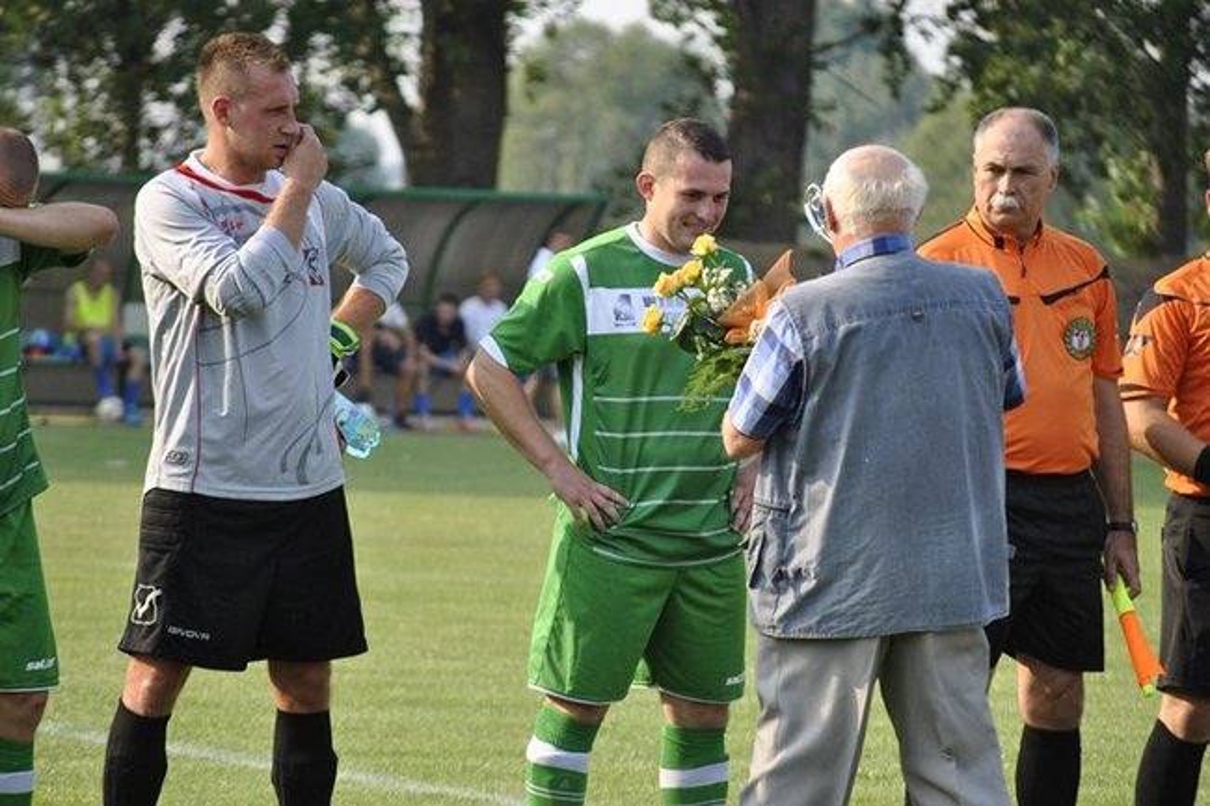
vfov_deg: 6.3
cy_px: 403
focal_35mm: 218
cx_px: 605
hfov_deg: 9.5
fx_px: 7308
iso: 320
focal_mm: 145
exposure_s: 1/500
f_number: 5
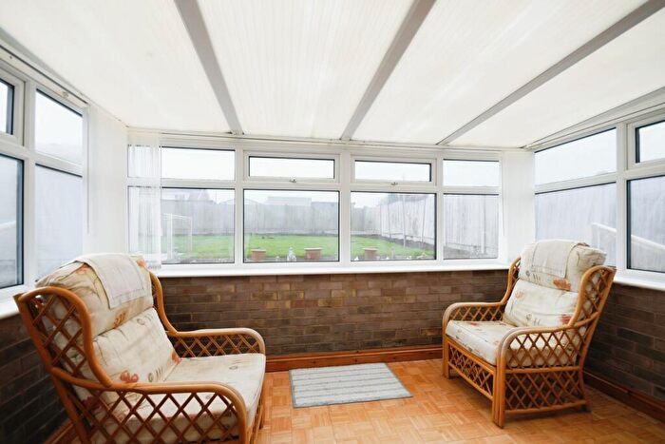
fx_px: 277
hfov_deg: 100.4
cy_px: 222
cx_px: 332
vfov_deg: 77.4
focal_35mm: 15
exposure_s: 1/100
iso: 400
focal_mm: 10
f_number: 8
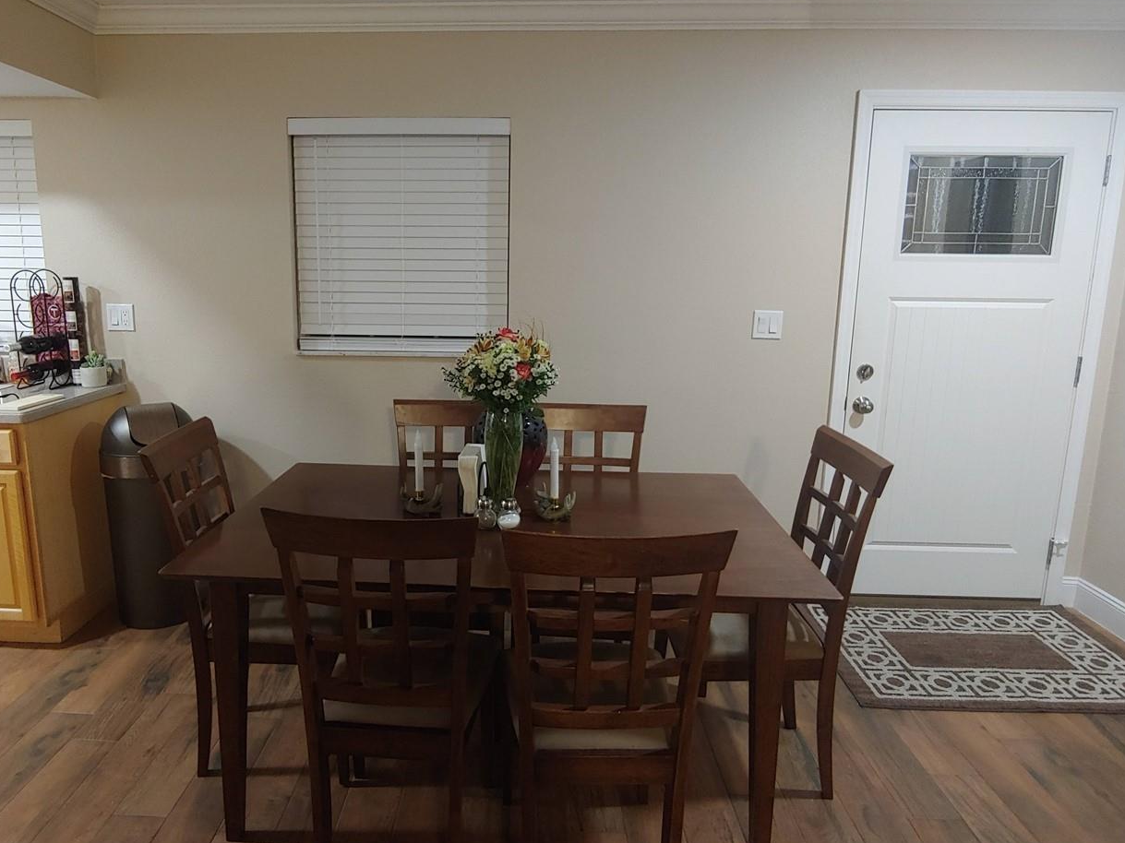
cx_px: 496
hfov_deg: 78.7
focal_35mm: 21
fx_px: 682
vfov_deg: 63.4
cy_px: 391
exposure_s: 1/20
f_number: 1.9
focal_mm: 2.18
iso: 400
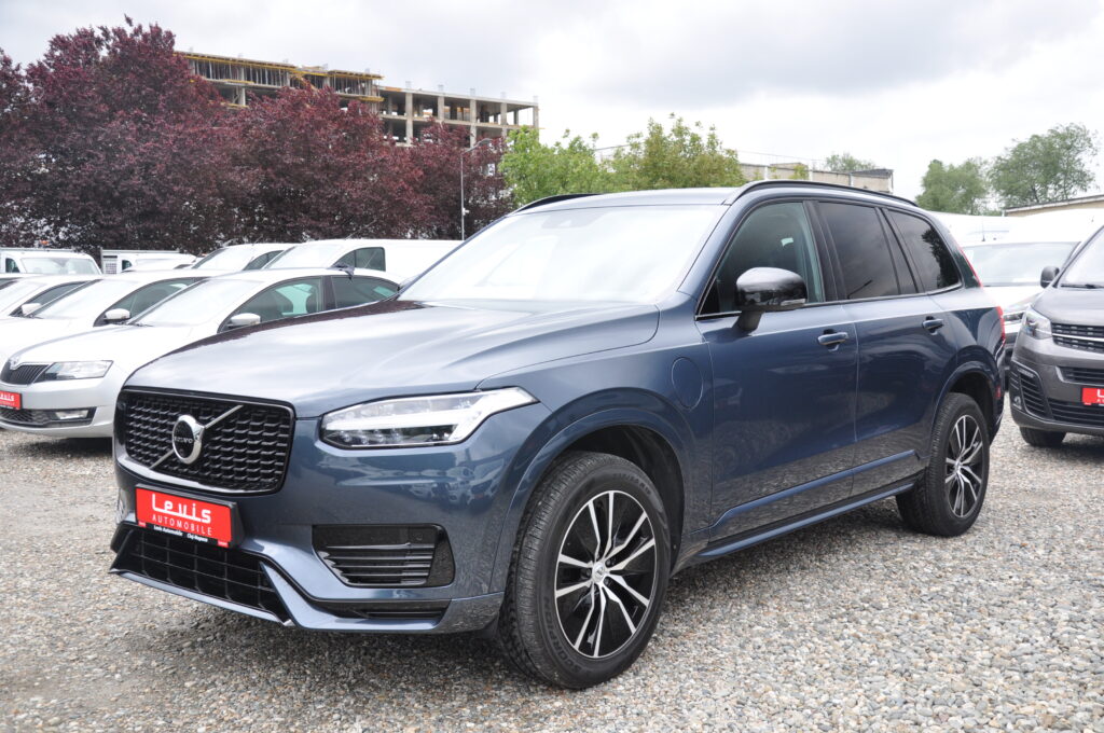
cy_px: 366
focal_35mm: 38
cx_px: 552
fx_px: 1149
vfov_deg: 35.4
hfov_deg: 51.3
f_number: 6.3
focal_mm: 25
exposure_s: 1/160
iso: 400
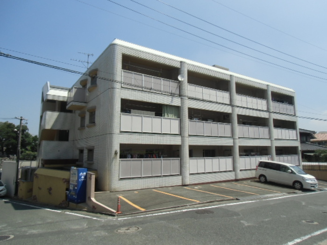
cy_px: 122
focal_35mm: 24
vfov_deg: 56.8
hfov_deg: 71.6
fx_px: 227
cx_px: 164
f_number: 3
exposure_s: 1/800
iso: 64
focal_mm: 4.24
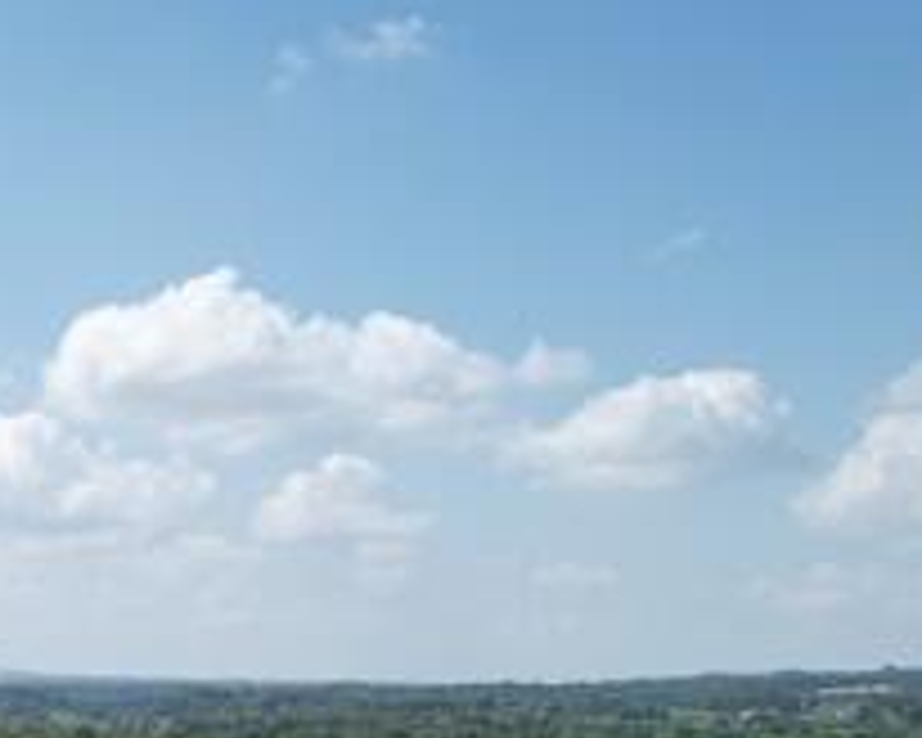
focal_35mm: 66
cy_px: 898
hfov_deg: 22.8
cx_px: -495
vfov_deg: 21.4
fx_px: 1801
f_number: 2.8
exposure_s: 1/2000
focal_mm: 8.38
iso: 100
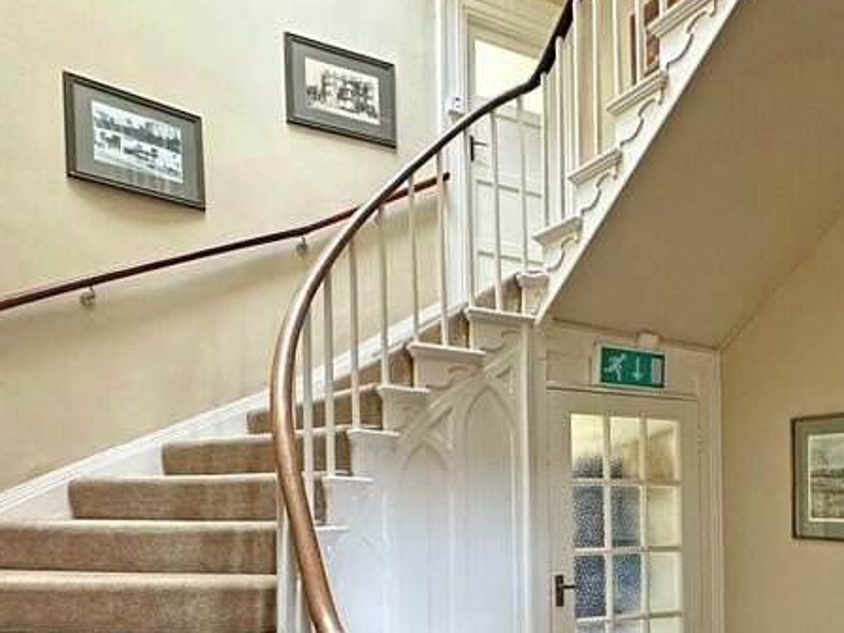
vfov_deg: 40.6
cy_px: 576
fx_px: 780
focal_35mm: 32
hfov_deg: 56.1
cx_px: 531
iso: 800
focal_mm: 2.22
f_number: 2.2
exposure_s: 1/60
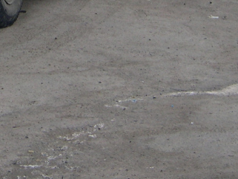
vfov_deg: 10.1
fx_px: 977
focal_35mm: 142
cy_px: -94
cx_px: -61
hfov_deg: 13.4
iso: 100
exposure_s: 1/130
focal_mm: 8
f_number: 2.8
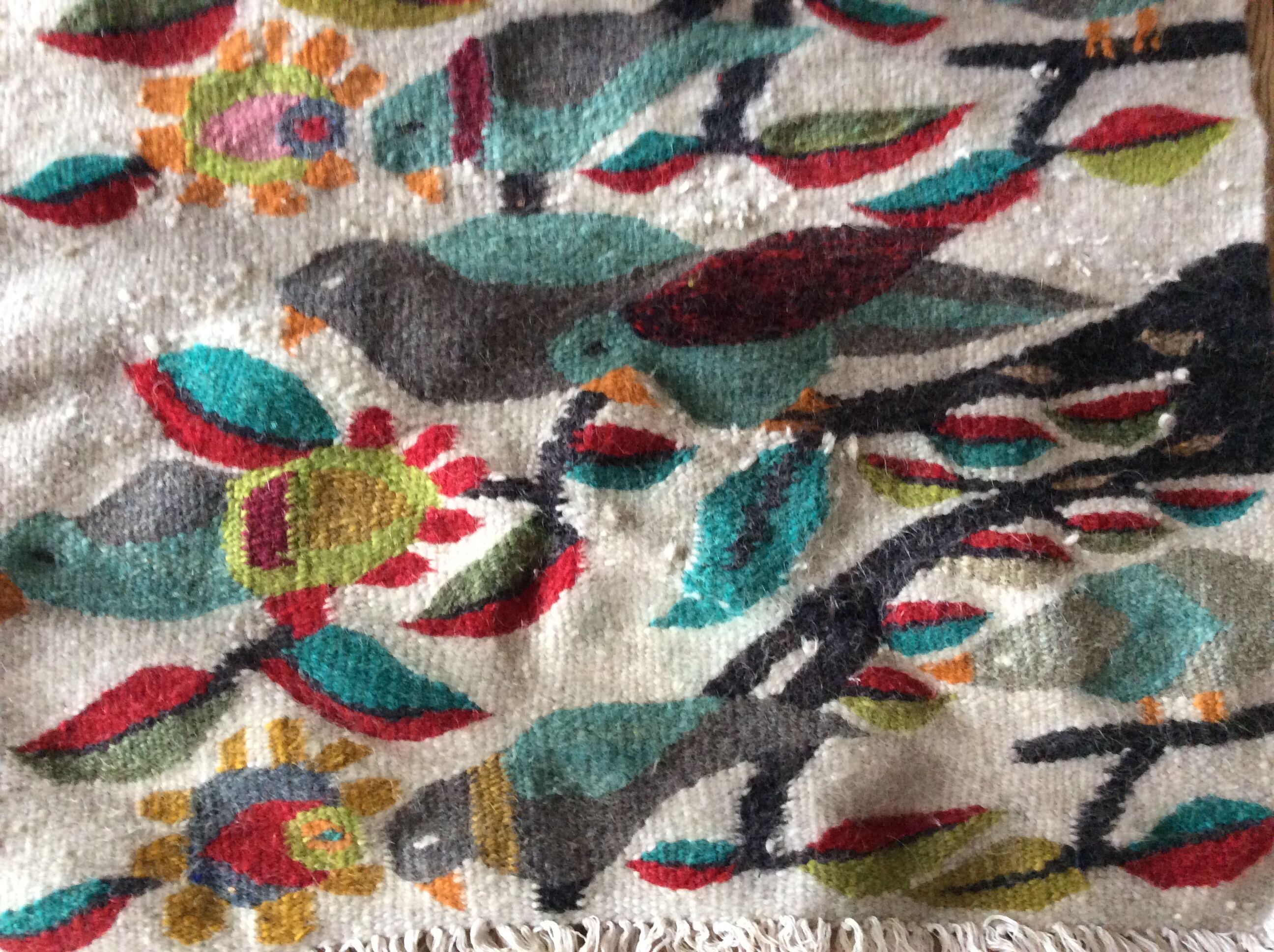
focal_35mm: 32
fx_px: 1176
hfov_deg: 56.9
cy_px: 476
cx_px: 637
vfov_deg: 44.1
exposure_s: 1/25
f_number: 2.4
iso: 200
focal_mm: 3.3
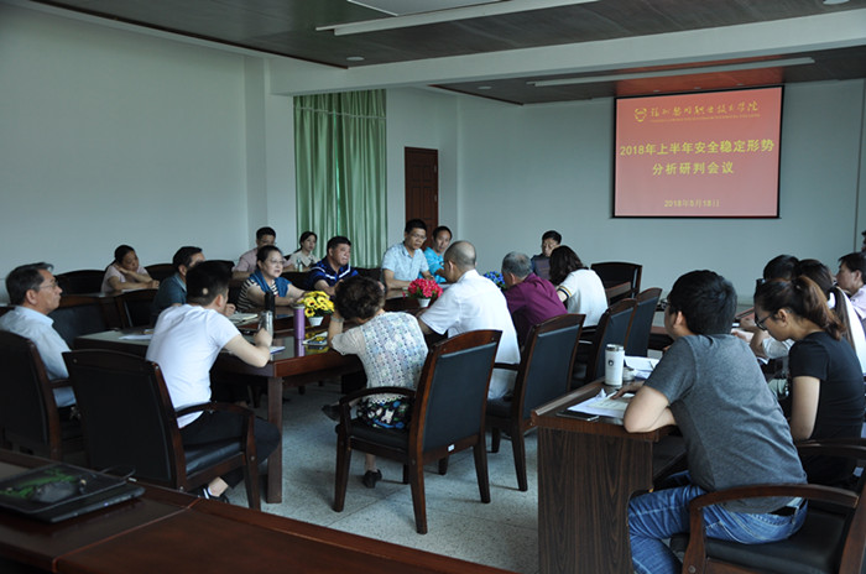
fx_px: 900
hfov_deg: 51.4
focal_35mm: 38
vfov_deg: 35.4
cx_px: 433
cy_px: 287
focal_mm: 25
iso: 250
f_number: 4
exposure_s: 1/50
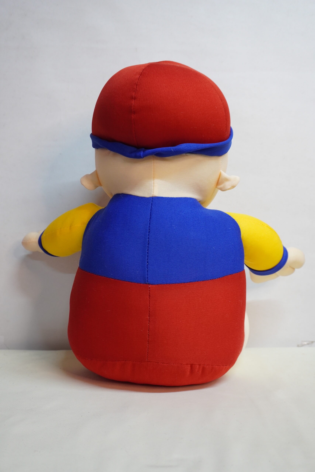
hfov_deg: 40.0
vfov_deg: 57.2
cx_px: 158
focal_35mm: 33
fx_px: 433
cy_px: 236
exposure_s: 1/25
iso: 800
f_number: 5
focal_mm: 22
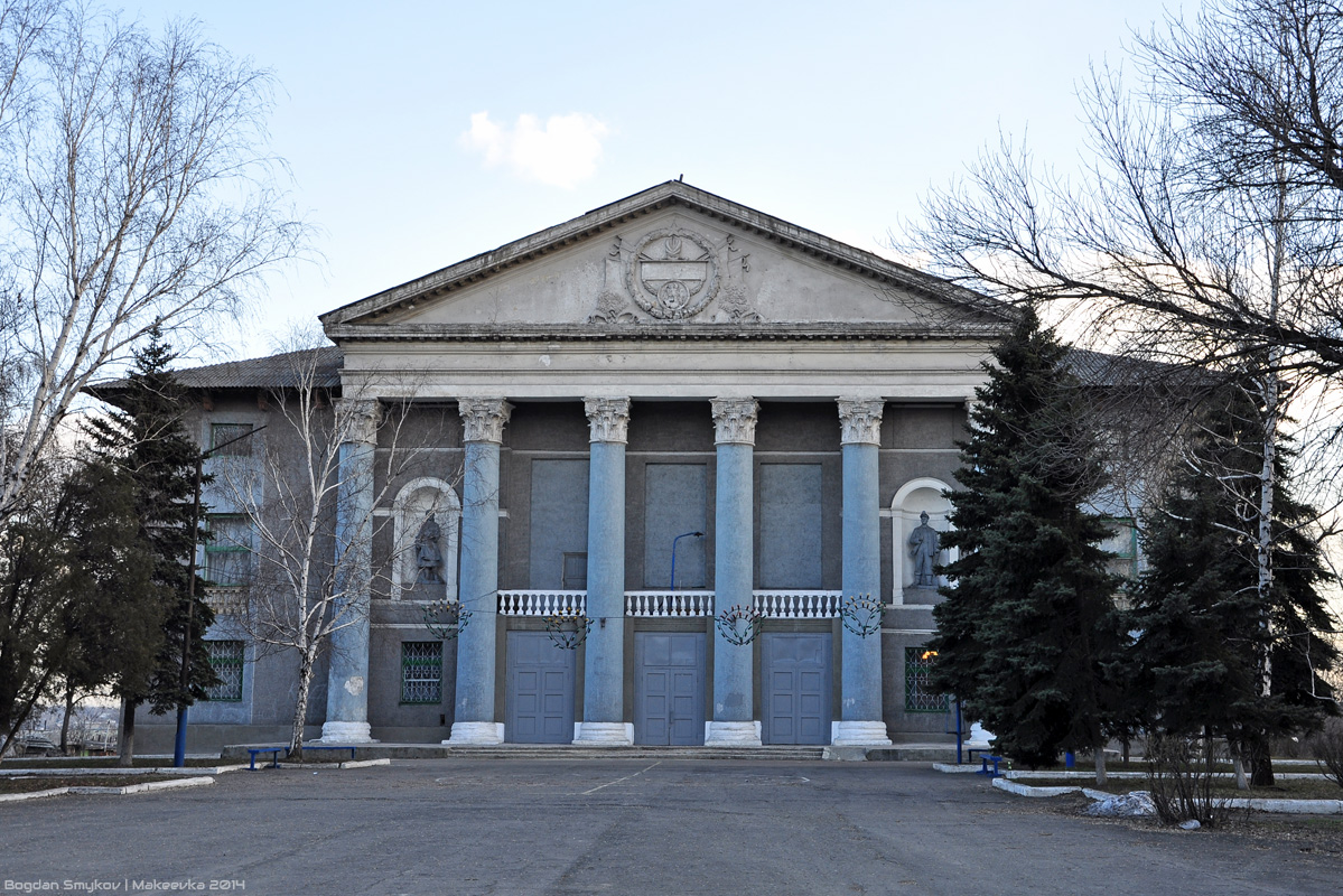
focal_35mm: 42
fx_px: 1567
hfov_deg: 46.4
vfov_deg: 31.9
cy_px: 448
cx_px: 672
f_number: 6.3
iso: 200
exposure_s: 1/160
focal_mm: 28
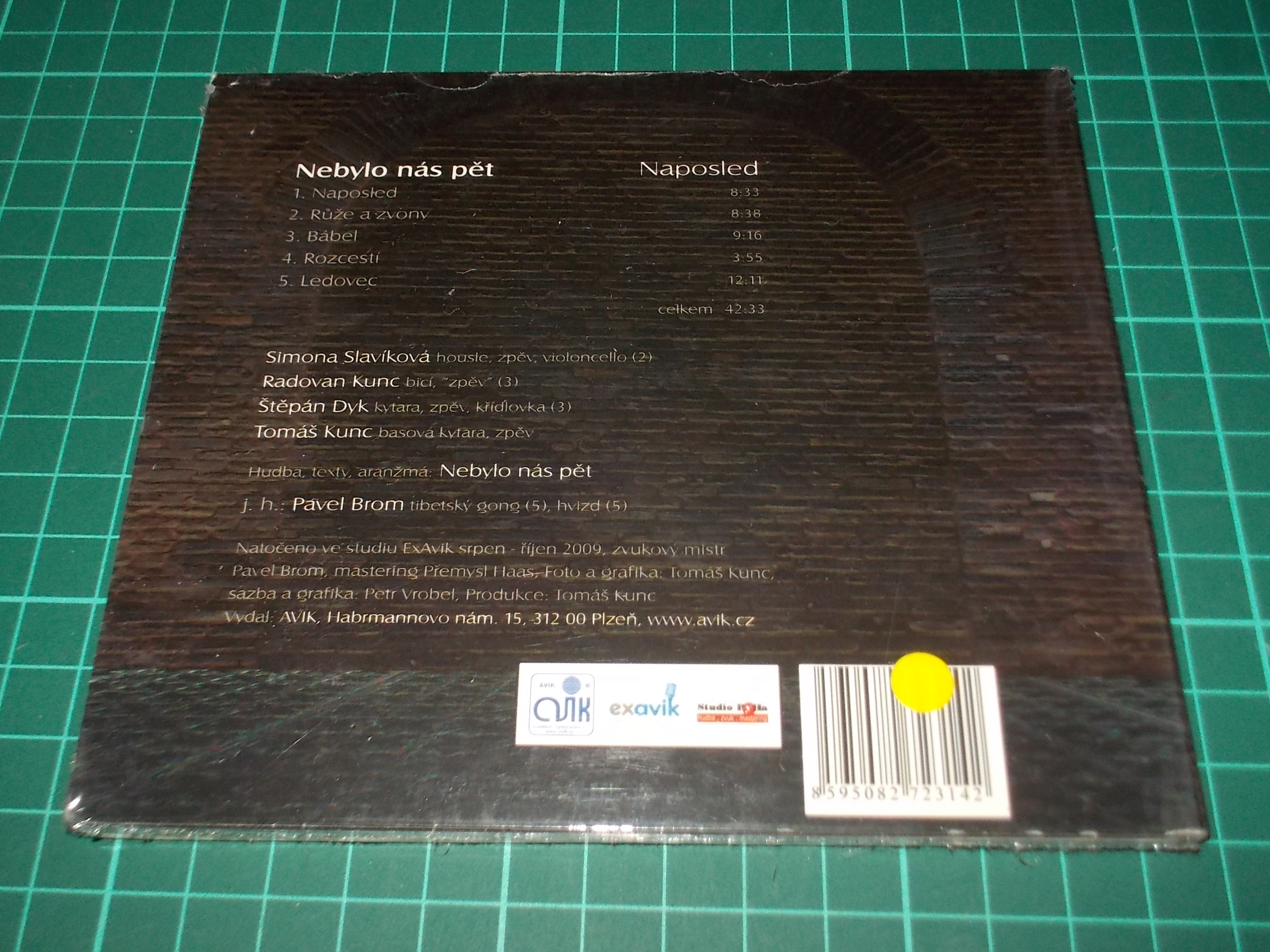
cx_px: 622
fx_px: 1394
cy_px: 466
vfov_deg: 37.7
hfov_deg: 49.0
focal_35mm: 38
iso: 200
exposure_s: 1/30
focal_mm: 5.2
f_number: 3.7
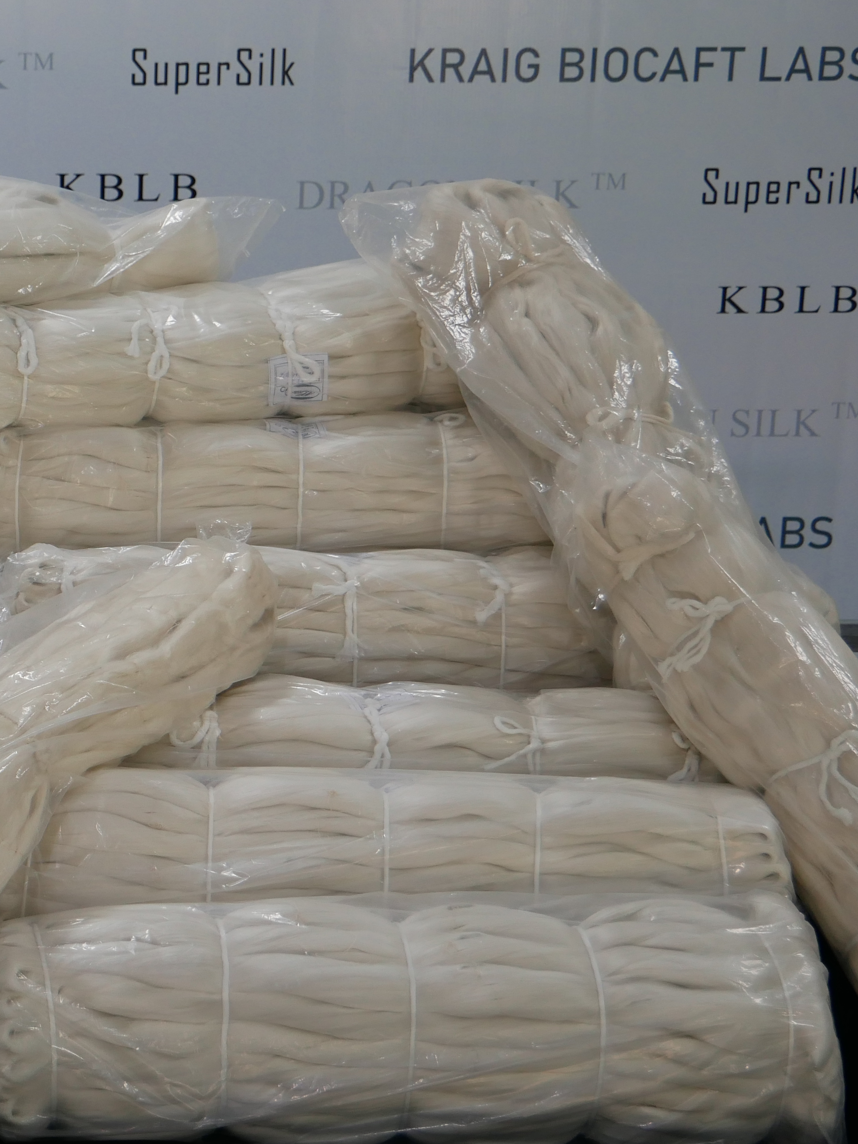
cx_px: -34
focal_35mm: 73
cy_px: 530
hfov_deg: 19.5
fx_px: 2413
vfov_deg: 26.7
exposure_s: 1/60
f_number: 4.3
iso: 500
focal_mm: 23
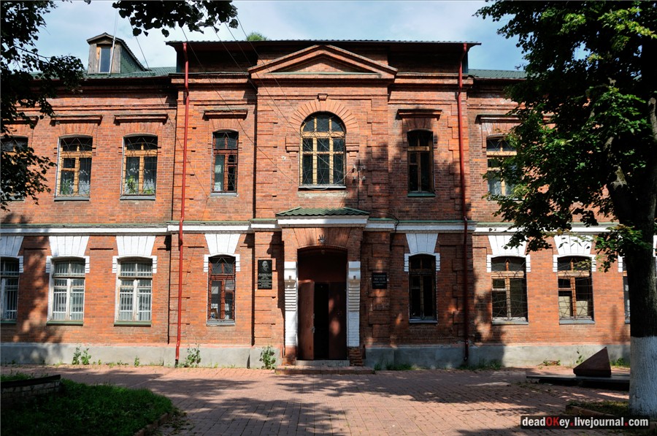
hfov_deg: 53.2
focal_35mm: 36
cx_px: 328
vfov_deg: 36.8
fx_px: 656
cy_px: 218
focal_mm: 24
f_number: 6.3
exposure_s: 1/640
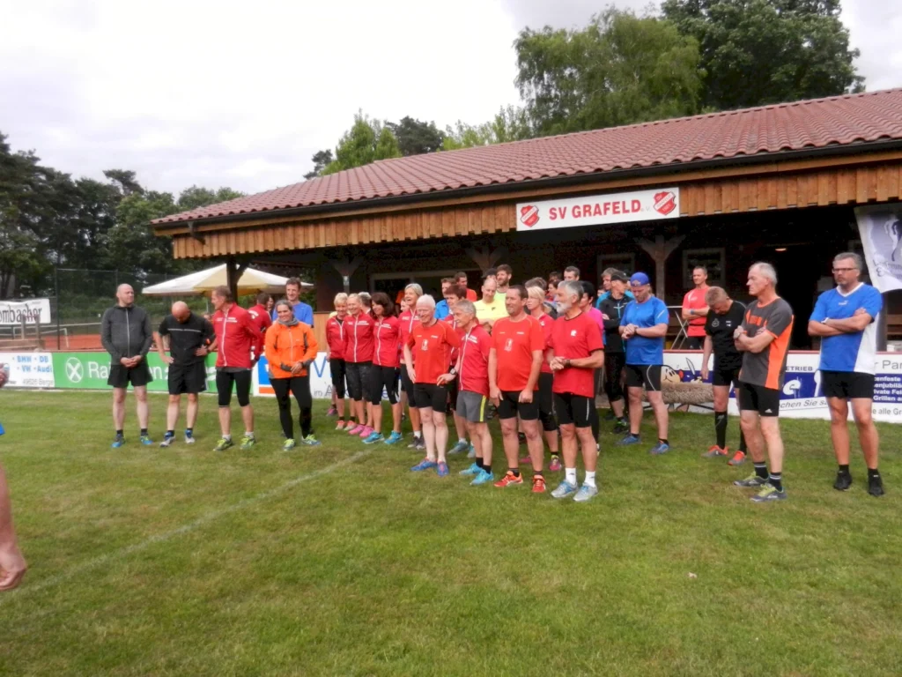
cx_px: 451
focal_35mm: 25
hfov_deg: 69.4
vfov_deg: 54.9
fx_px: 651
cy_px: 338
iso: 800
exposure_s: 1/500
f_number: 7
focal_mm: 4.5
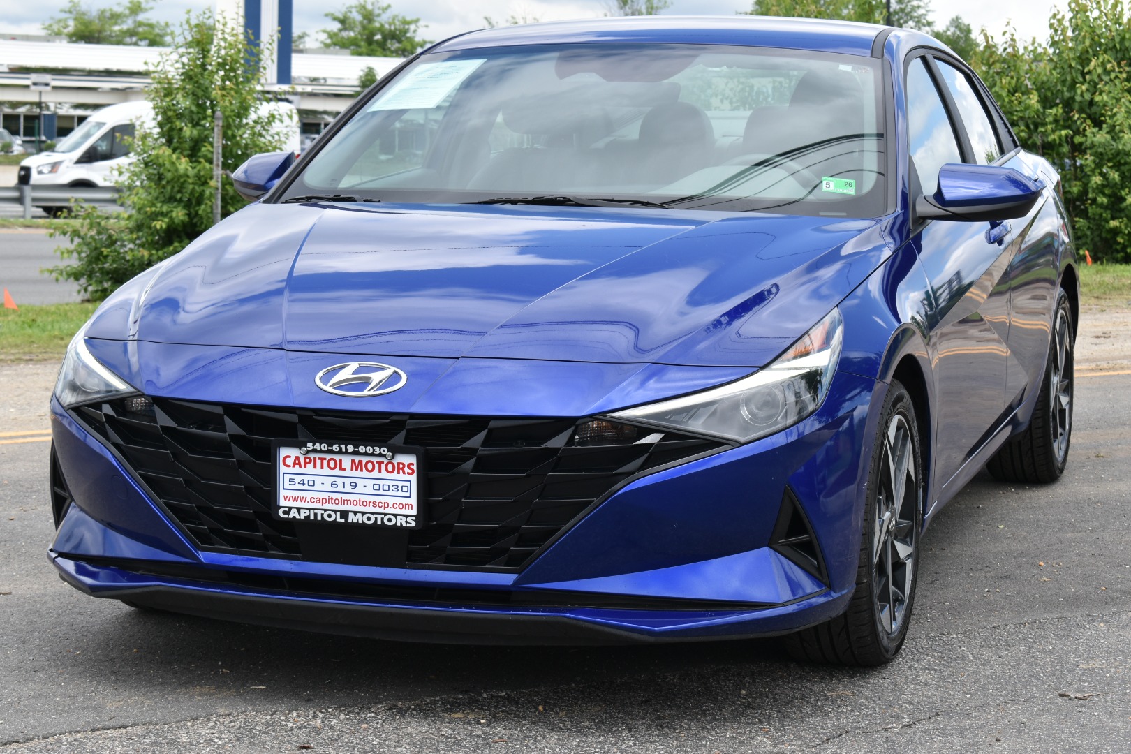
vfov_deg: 16.6
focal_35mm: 82
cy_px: 377
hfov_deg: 24.6
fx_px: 2592
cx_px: 566
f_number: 9
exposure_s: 1/320
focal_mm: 55
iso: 200
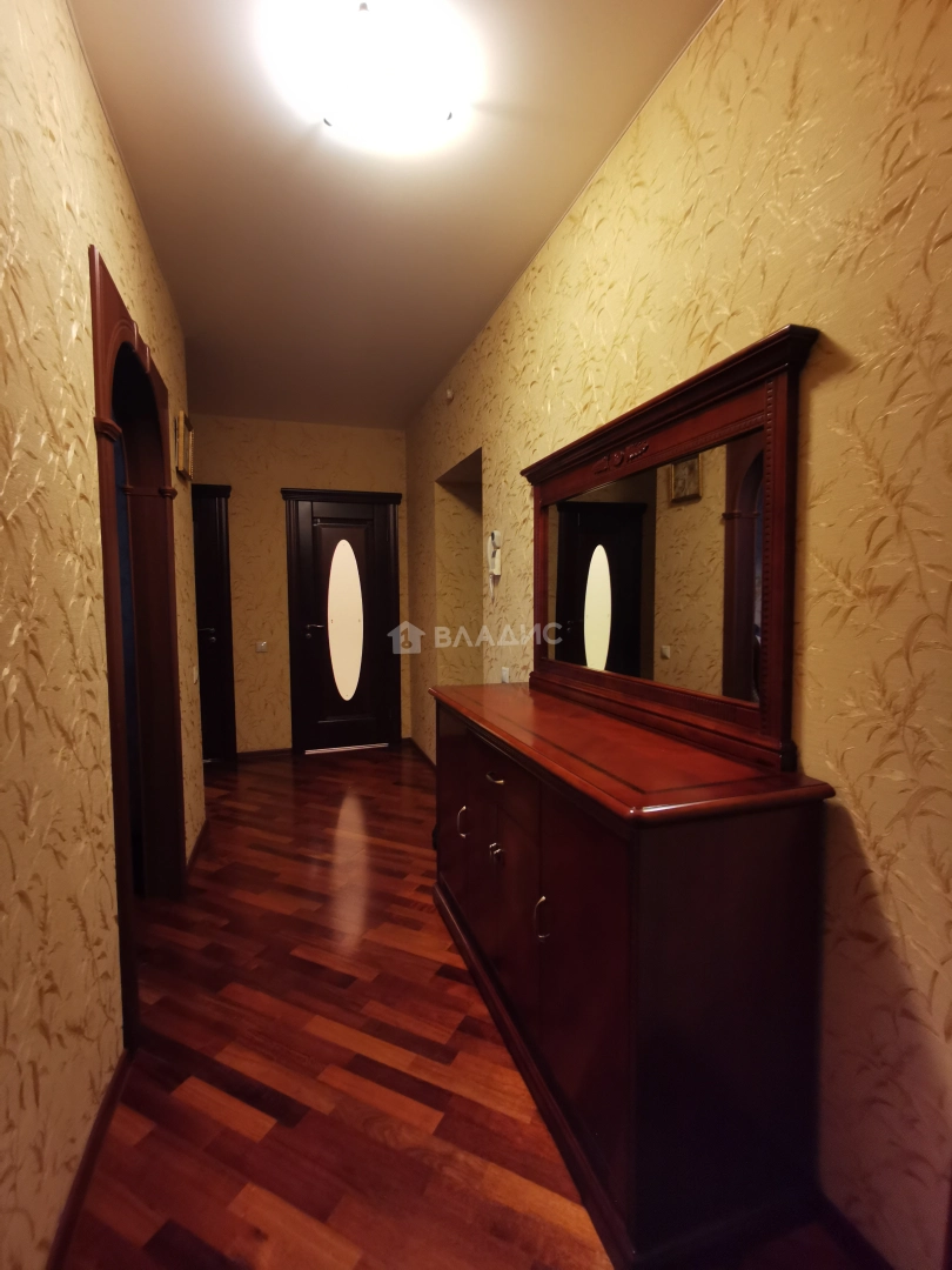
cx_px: 476
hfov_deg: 78.1
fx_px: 587
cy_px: 635
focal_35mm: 16
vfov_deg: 94.5
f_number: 2.2
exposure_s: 1/25
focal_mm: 2.35
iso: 400
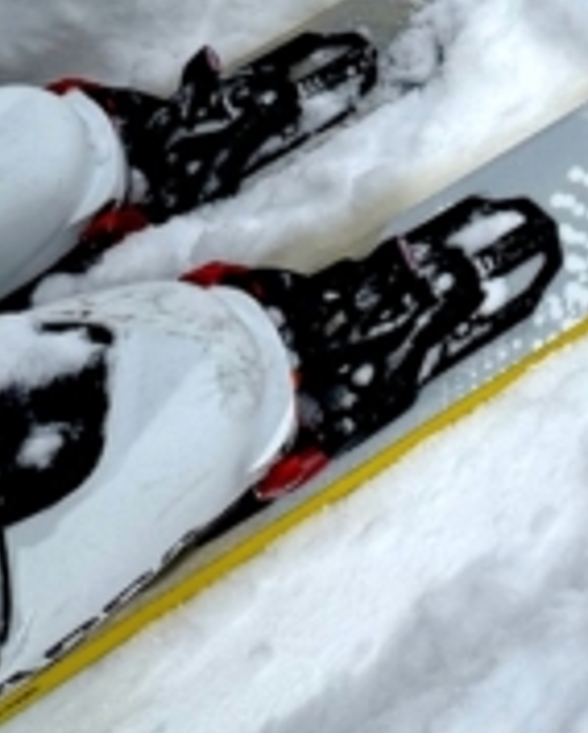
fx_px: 1173
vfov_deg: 28.9
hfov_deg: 23.8
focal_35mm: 54
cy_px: -197
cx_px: 820
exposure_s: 1/4630
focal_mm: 2.22
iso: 40
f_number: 2.2
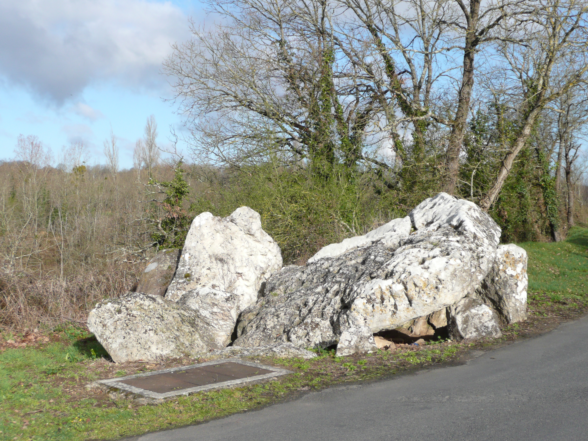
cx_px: 294
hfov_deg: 38.2
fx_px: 849
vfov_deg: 29.1
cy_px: 220
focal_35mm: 50
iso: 100
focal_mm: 8.2
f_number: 4.2
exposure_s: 1/500
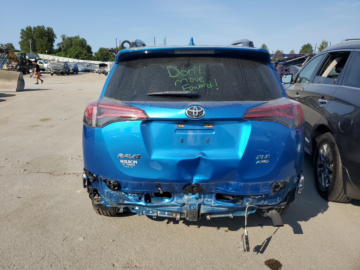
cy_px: 135
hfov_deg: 67.3
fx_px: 270
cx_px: 180
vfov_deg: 53.1
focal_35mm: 26
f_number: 1.5
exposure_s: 1/3333
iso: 50
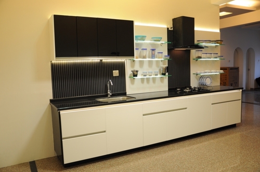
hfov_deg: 59.6
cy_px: 86
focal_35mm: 32
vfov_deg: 41.6
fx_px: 227
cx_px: 130
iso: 200
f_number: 4
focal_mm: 21
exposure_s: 1/10
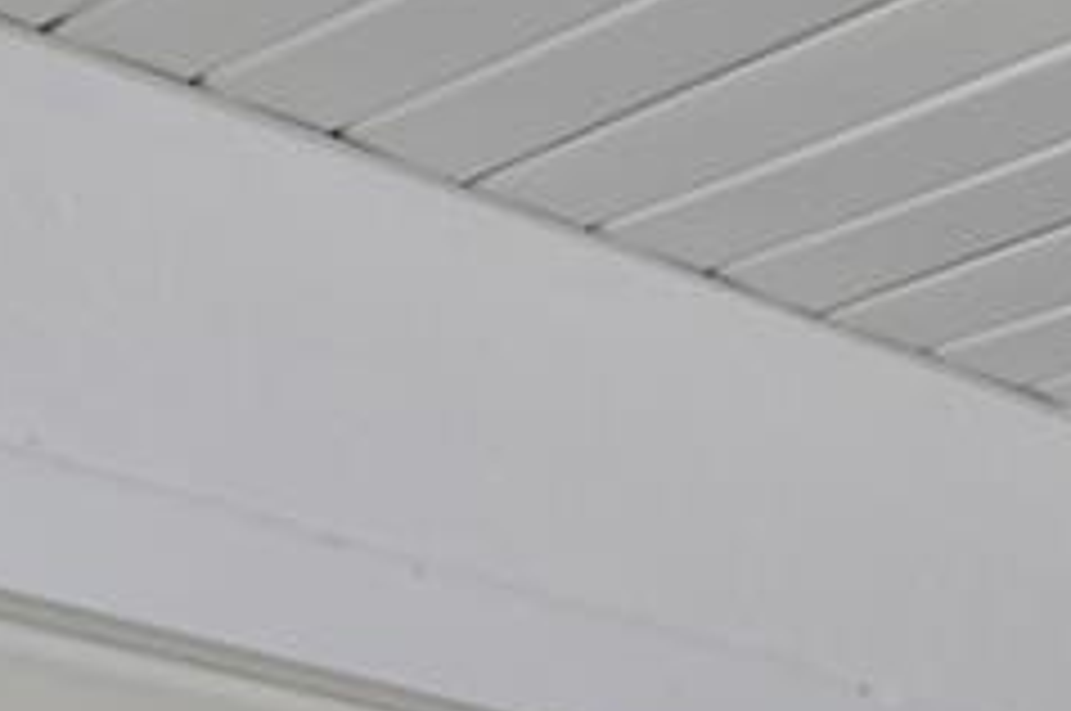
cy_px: 2000
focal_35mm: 121
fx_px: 3595
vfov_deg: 9.4
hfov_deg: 15.2
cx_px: 1773
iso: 100
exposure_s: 1/160
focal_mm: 12
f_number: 6.3
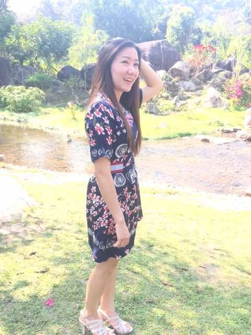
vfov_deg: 61.7
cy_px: 168
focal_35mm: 29
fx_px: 280
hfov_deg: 48.2
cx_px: 126
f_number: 2.2
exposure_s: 1/238
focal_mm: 4.15
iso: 32
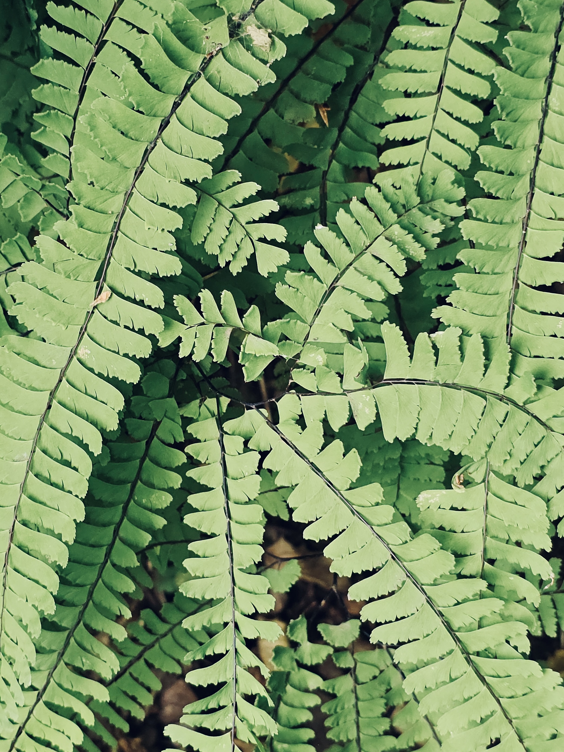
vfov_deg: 55.3
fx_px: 717
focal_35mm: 33
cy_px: 355
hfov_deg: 42.5
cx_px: 200
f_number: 1.7
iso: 80
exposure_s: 1/60
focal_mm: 6.3
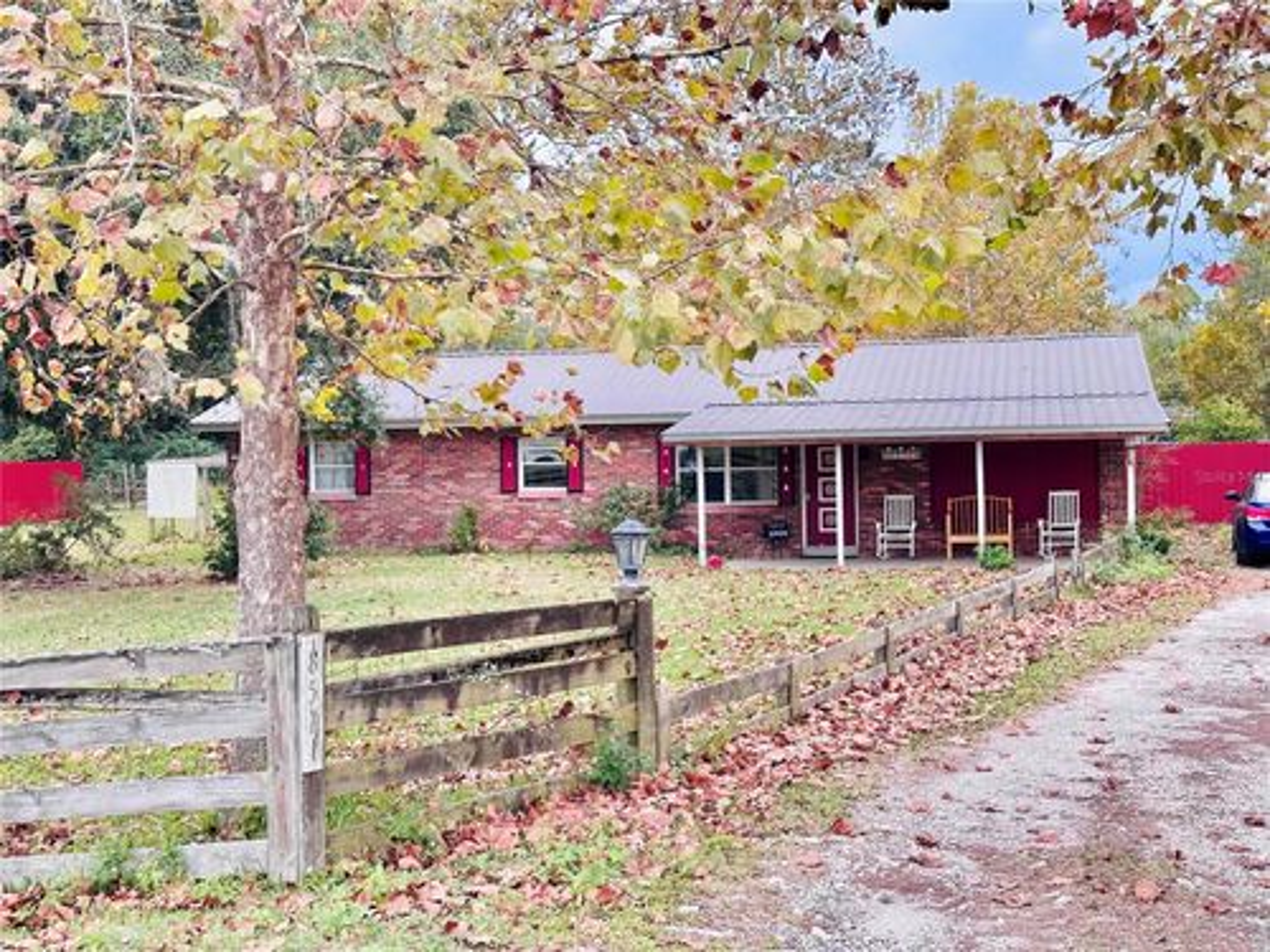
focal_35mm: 48
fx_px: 1761
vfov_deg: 30.3
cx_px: 635
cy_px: 476
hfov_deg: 39.7
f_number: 1.78
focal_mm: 6.86
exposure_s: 1/335
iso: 64
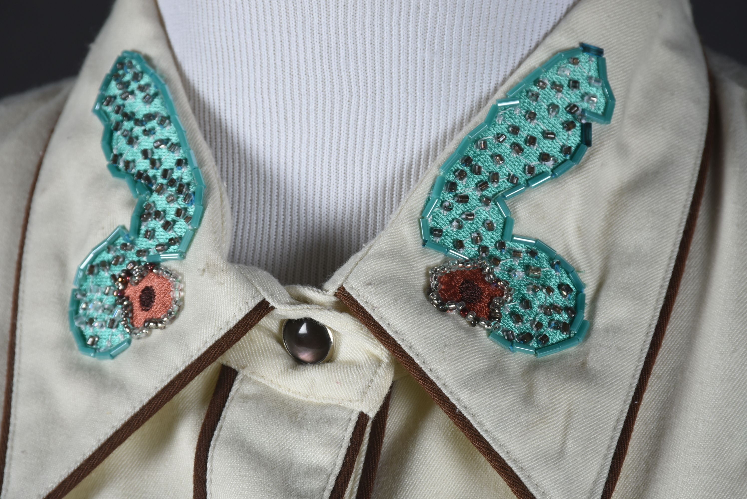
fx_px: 4361
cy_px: 250
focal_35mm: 210
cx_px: 374
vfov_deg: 6.6
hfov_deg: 9.8
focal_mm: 140
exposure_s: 1/125
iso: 200
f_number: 14
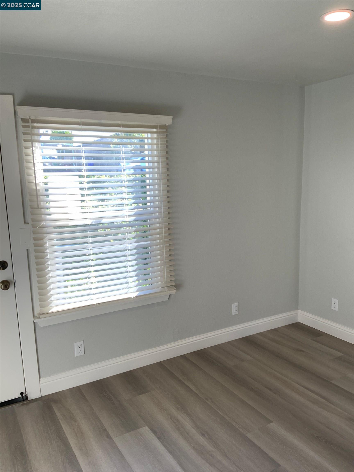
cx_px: 177
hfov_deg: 48.2
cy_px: 236
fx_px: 395
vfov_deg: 61.7
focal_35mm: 29
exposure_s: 1/120
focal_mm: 3
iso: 16
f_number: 1.8
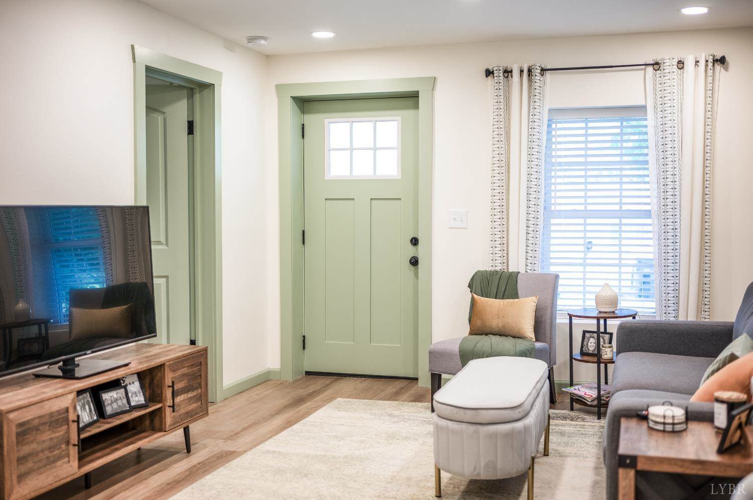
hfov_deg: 48.5
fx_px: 836
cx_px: 376
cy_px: 250
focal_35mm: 40
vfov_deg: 33.3
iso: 250
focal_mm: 40
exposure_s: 1/60
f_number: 2.5
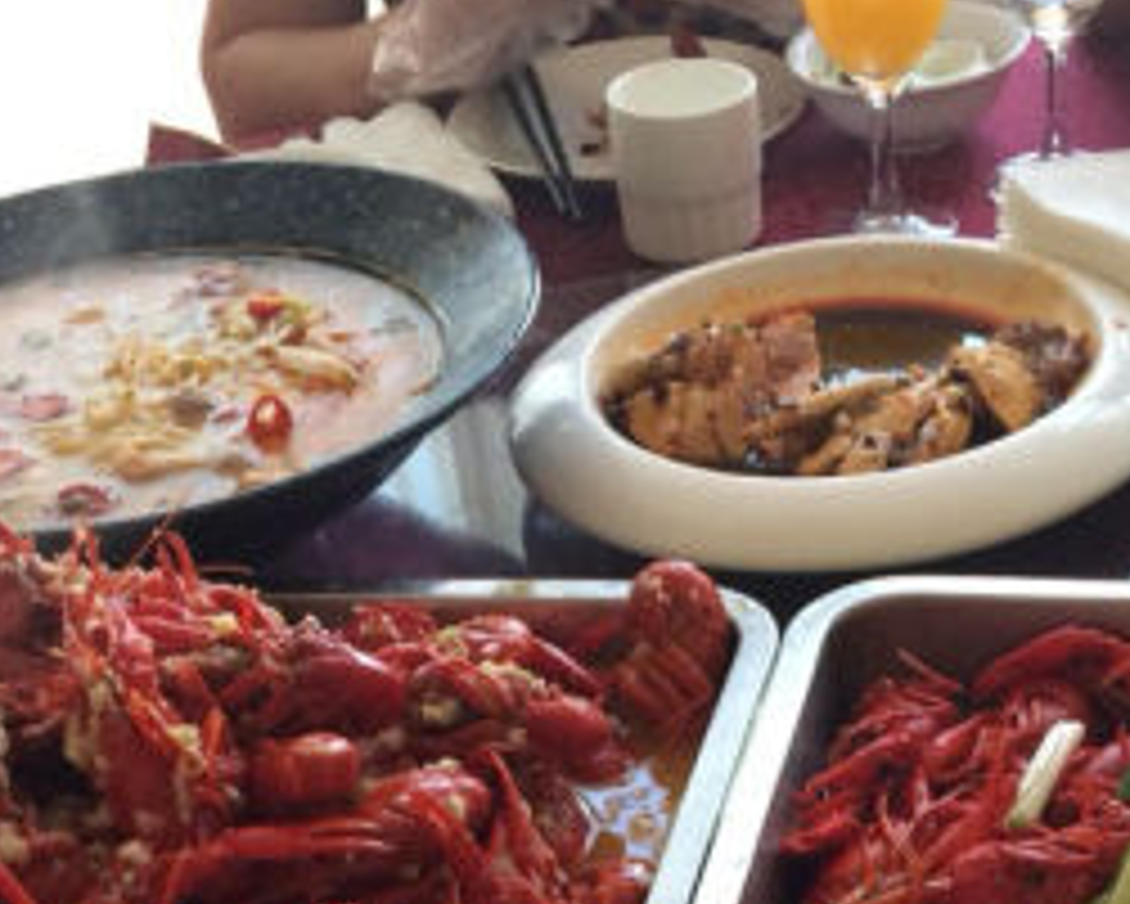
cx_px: 698
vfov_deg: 18.3
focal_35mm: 79
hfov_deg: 24.1
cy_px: 1109
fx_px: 2643
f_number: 2.2
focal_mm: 4.15
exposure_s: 1/30
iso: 50
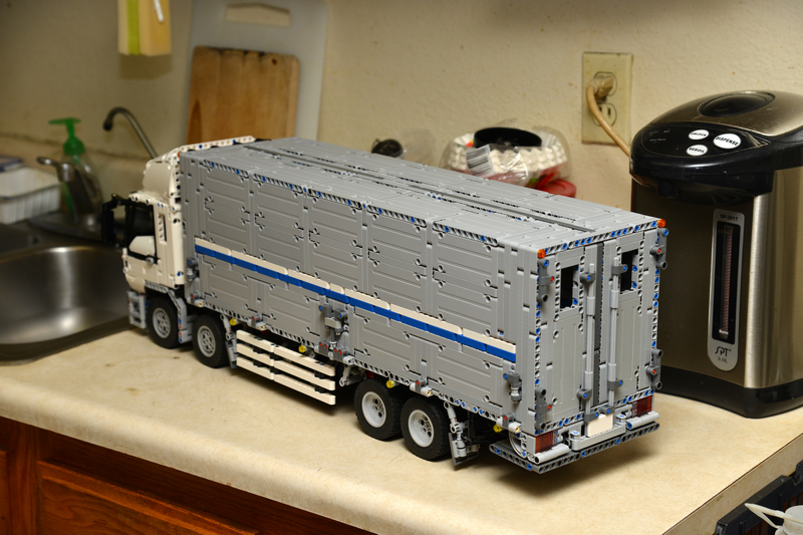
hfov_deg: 30.5
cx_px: 402
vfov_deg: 20.6
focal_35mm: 66
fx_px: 1472
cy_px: 268
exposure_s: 1/200
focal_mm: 66
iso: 400
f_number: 5.6
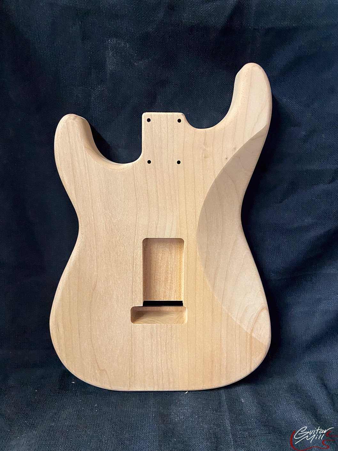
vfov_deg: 67.3
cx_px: 169
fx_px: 339
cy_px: 226
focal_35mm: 26
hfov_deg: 53.1
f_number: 1.8
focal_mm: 4.25
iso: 640
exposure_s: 1/40
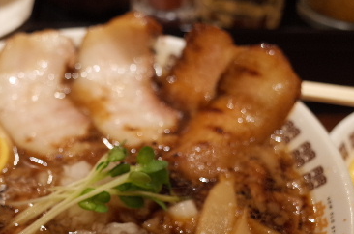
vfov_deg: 26.6
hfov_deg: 39.3
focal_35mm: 49
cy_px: 200
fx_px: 481
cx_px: 87
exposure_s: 1/40
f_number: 2.8
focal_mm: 18.3
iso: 200
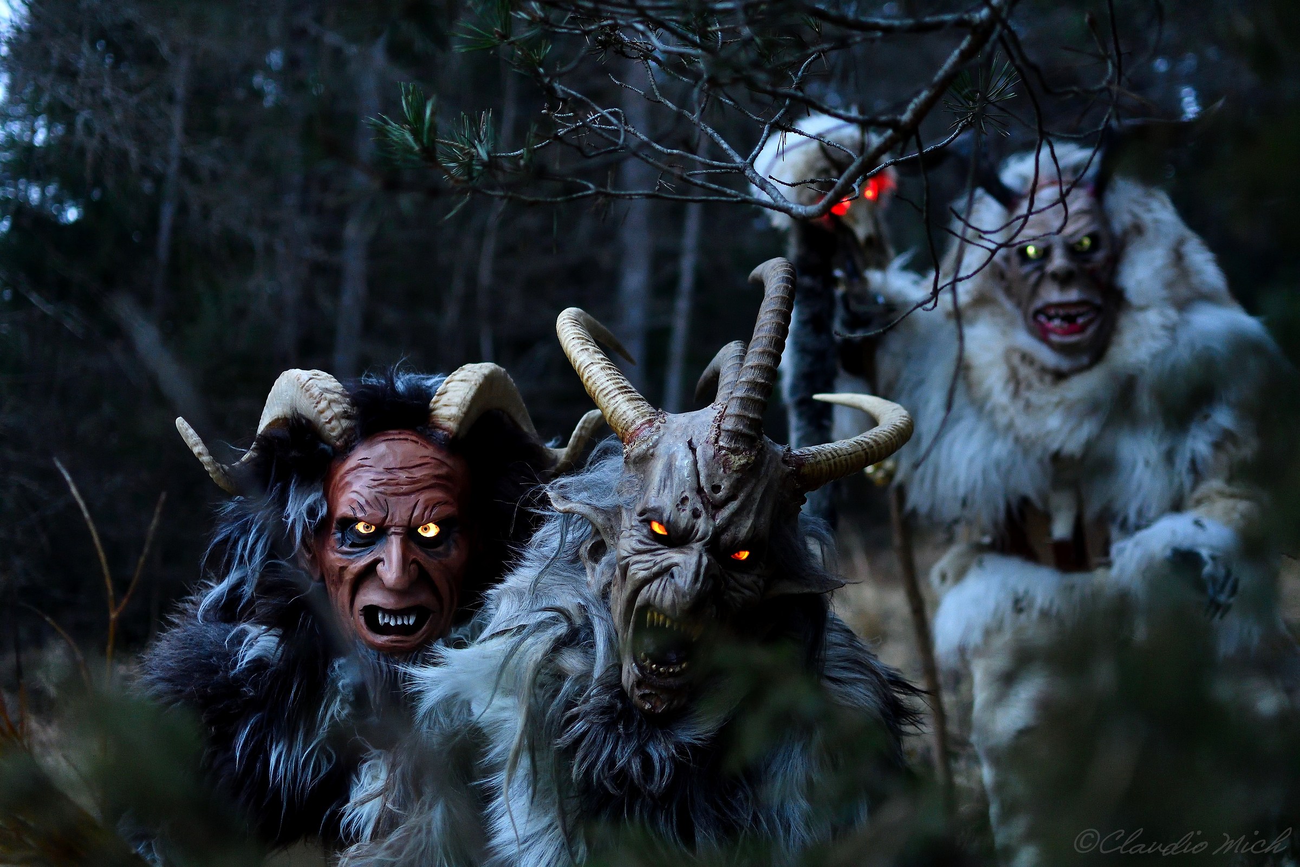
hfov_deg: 37.9
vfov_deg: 25.8
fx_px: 1896
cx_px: 650
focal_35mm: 52
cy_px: 434
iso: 2000
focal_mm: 35
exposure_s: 1/400
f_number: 1.8
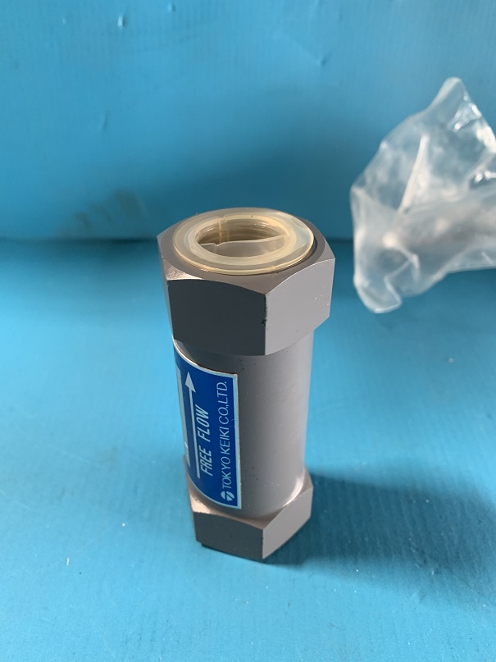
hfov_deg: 53.1
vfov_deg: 67.3
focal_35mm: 26
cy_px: 331
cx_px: 248
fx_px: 497
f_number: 1.8
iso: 200
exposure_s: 1/60
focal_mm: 4.25
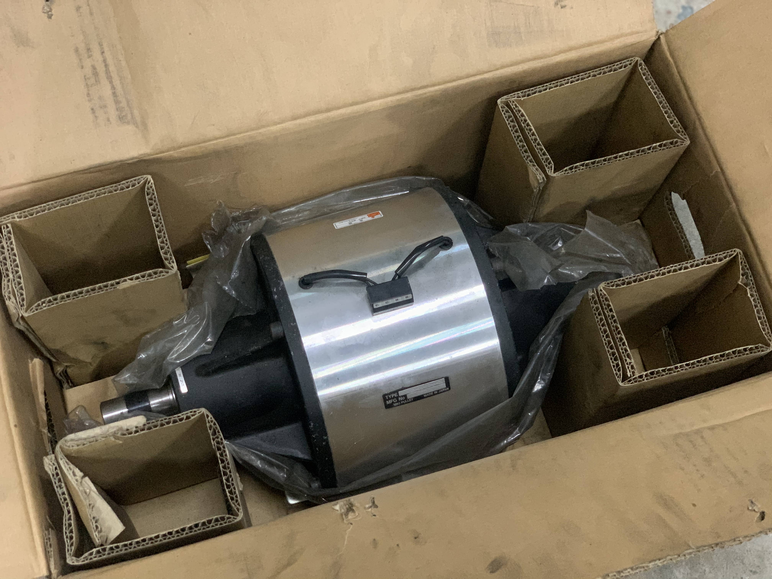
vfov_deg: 28.0
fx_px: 1160
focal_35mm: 52
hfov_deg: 36.8
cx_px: 386
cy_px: 290
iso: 640
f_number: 2.4
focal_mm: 6
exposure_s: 1/25
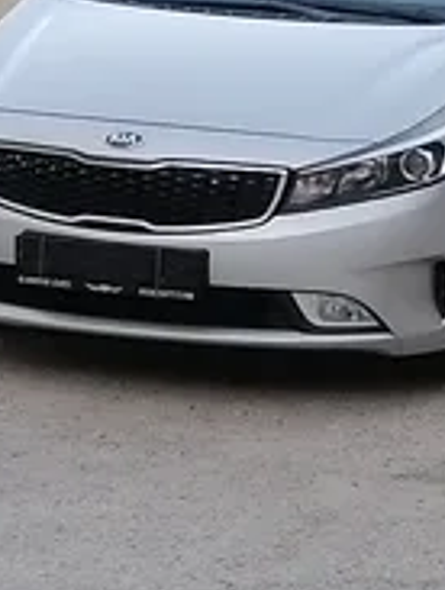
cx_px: 371
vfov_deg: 9.1
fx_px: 3724
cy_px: 248
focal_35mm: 218
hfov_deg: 6.8
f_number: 1.8
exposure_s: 1/141
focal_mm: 5.3
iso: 50
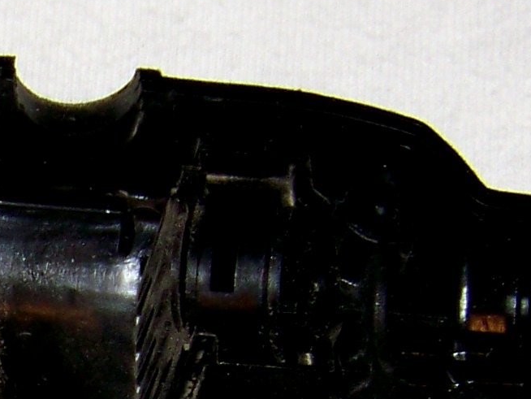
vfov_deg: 8.6
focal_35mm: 169
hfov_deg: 11.2
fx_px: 2593
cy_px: 574
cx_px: -301
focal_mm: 5.85
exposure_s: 1/30
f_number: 2.8
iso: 64
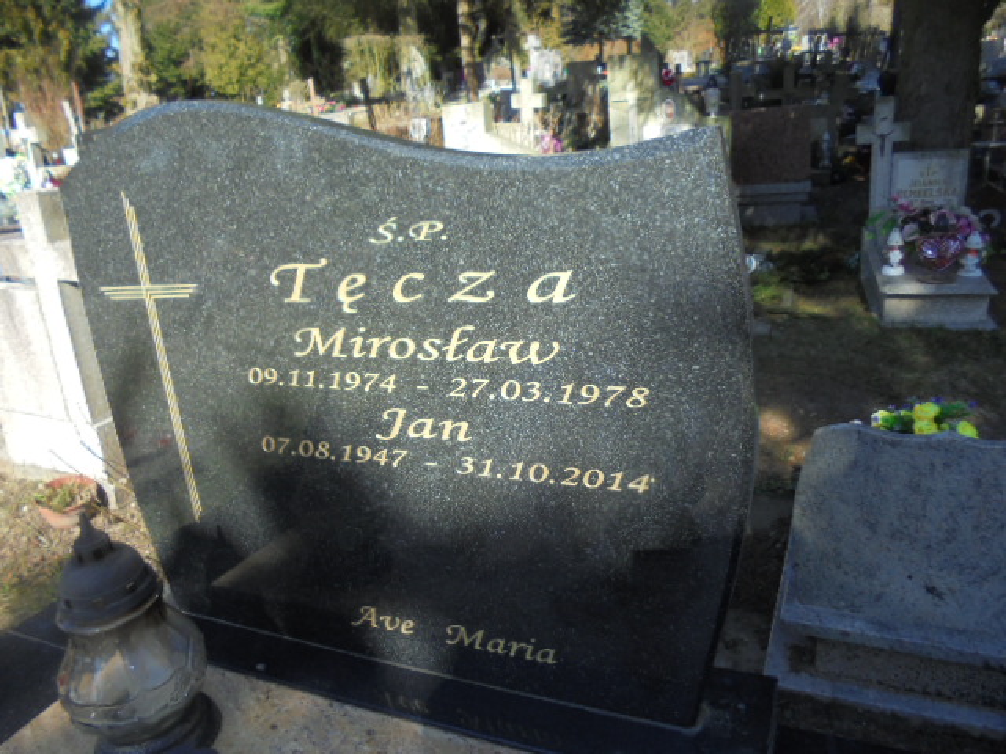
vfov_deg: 53.1
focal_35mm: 26
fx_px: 756
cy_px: 377
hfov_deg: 67.3
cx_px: 503
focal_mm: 4.6
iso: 100
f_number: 3.5
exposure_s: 1/400
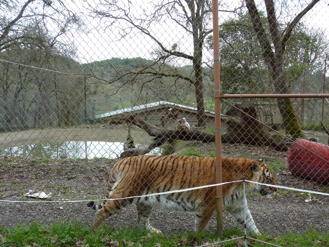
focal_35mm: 35
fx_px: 333
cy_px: 124
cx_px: 164
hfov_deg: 52.6
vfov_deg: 40.7
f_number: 3.5
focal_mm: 5.7
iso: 250
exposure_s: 1/500
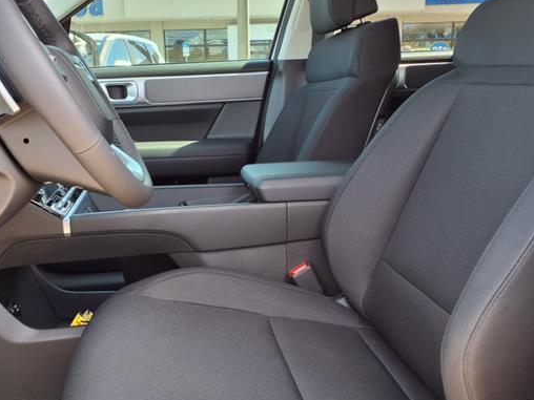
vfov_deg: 41.8
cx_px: 249
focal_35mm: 34
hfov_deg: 53.9
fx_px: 524
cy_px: 214
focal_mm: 3.58
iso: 64
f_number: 1.9
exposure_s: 1/120
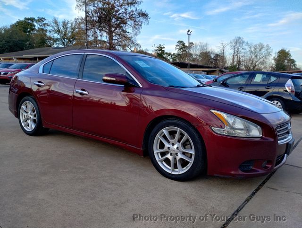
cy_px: 114
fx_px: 245
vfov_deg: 49.9
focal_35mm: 28
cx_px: 151
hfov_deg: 63.4
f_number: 1.8
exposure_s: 1/120
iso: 105
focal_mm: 4.27
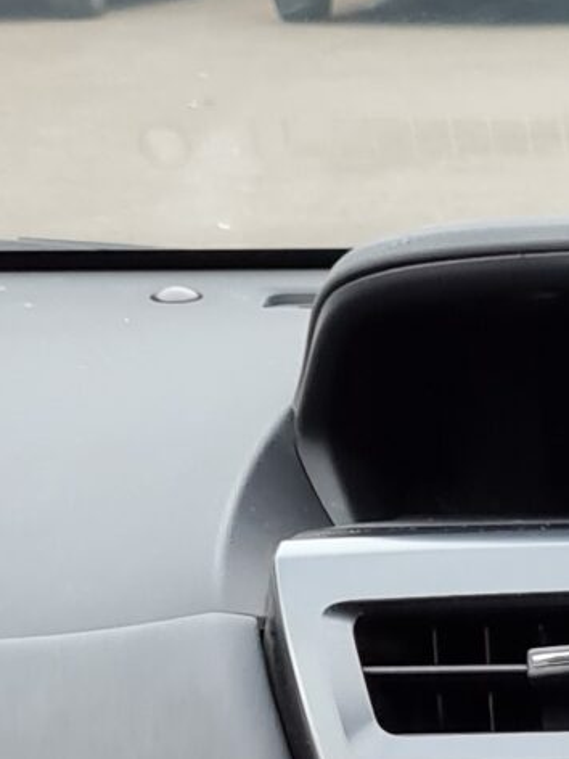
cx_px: 1181
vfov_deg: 12.6
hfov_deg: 9.7
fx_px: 3090
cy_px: 1425
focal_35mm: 141
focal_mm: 5.4
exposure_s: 1/100
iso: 125
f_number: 1.8
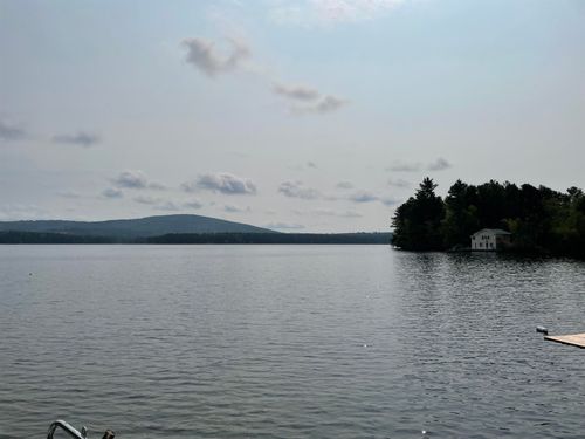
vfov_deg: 53.1
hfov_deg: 67.3
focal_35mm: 26
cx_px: 292
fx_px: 439
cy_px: 220
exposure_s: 1/17241
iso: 32
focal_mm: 4.2
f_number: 1.6
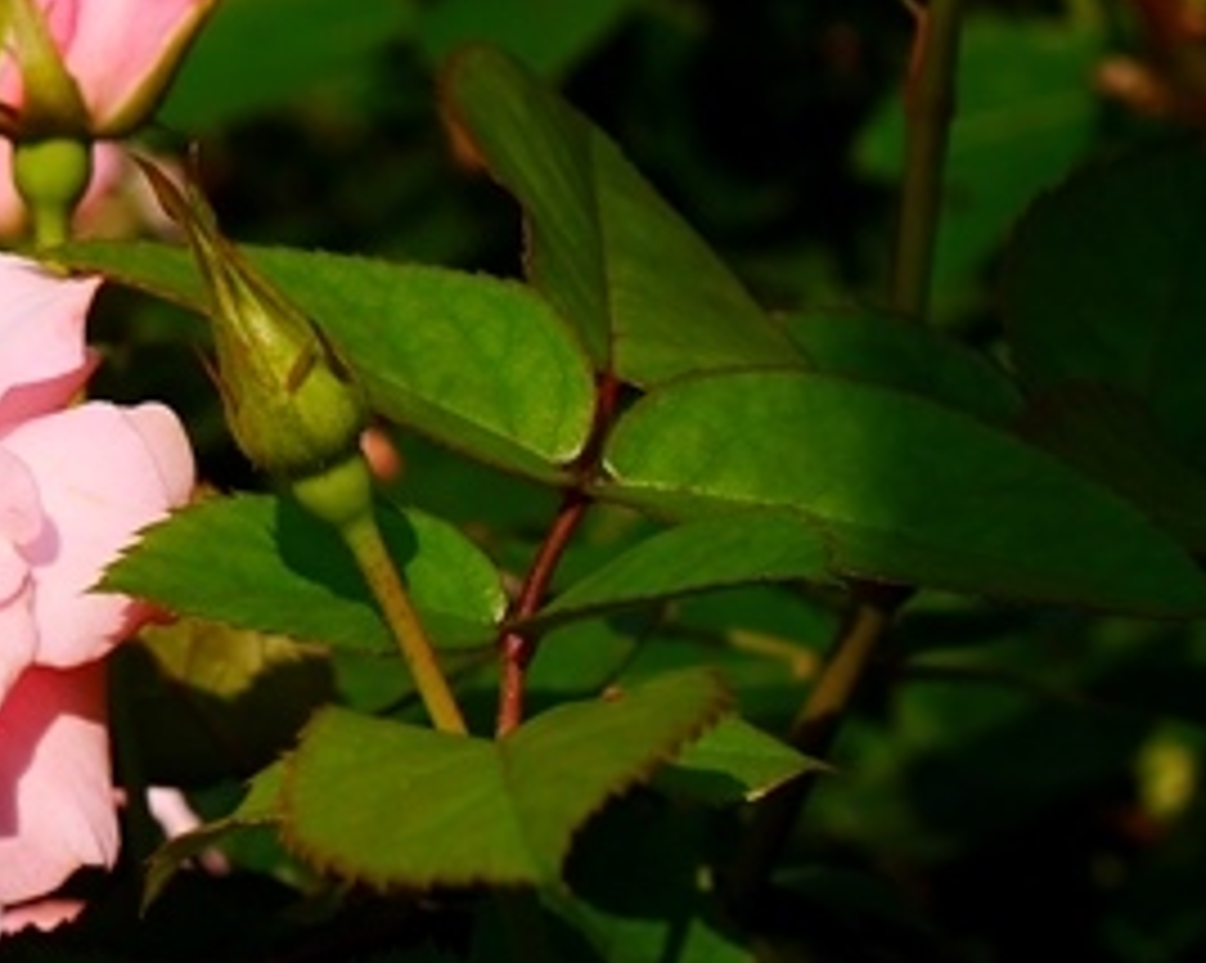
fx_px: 5992
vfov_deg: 9.2
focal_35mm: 168
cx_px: -220
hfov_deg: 11.3
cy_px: 488
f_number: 10
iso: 160
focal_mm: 36
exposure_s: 1/320
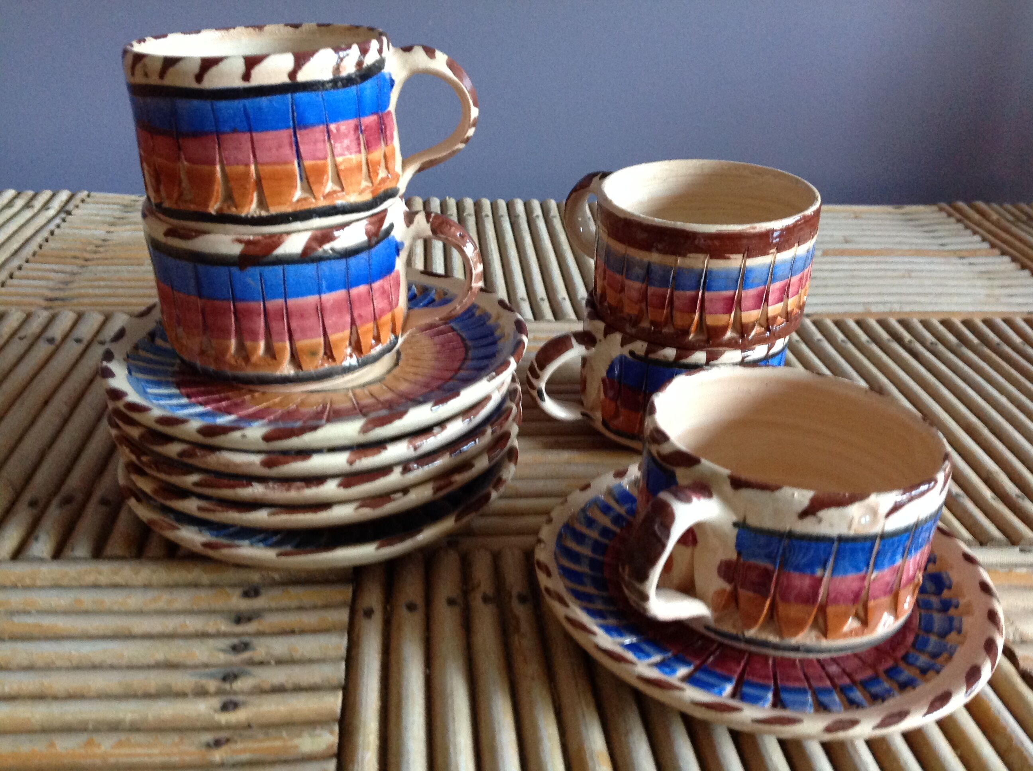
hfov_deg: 52.7
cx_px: 516
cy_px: 386
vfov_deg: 40.6
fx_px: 1043
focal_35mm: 35
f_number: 2.4
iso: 320
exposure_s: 1/15
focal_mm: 4.28
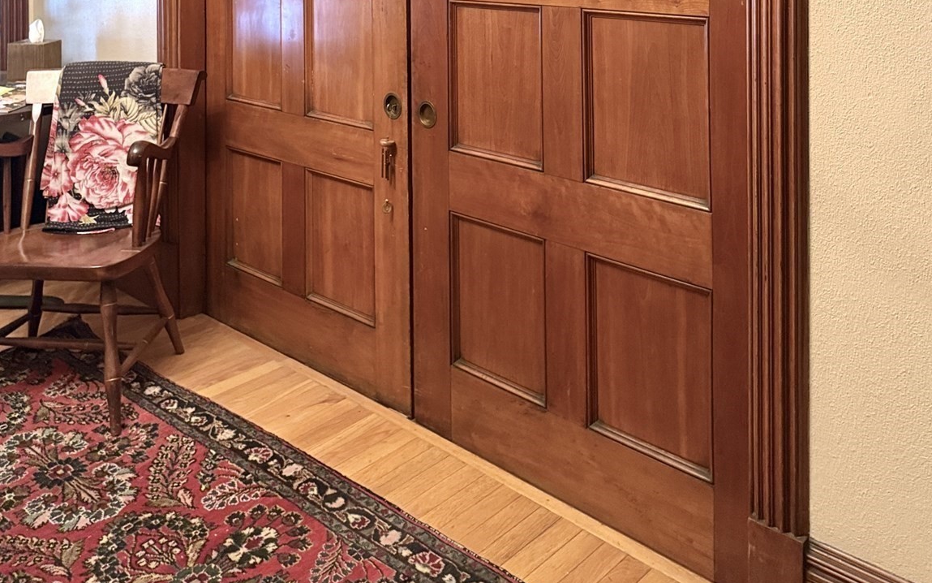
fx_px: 864
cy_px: -18
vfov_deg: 33.6
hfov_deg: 56.7
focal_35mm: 34
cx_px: 466
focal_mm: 6.76
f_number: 1.78
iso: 640
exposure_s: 1/40
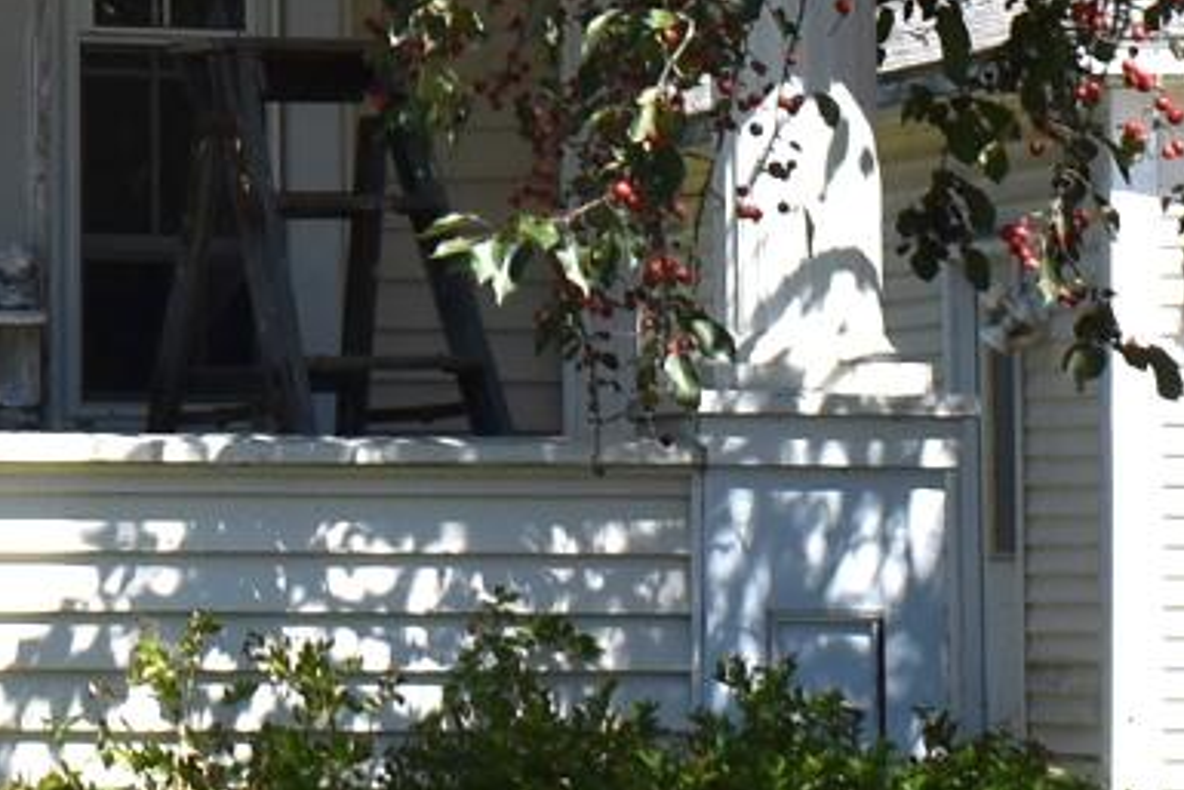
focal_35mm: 269
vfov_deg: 5.0
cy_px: -750
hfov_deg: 7.6
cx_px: -415
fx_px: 8847
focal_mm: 23
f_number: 9
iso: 100
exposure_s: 1/320
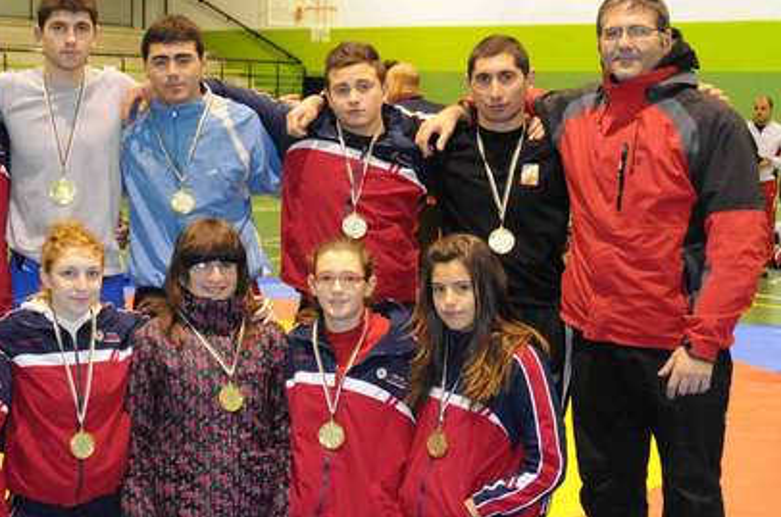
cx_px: 165
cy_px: 260
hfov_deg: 28.0
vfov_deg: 19.1
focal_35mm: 71
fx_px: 1537
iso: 1000
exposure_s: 1/50
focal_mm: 24
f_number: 3.8
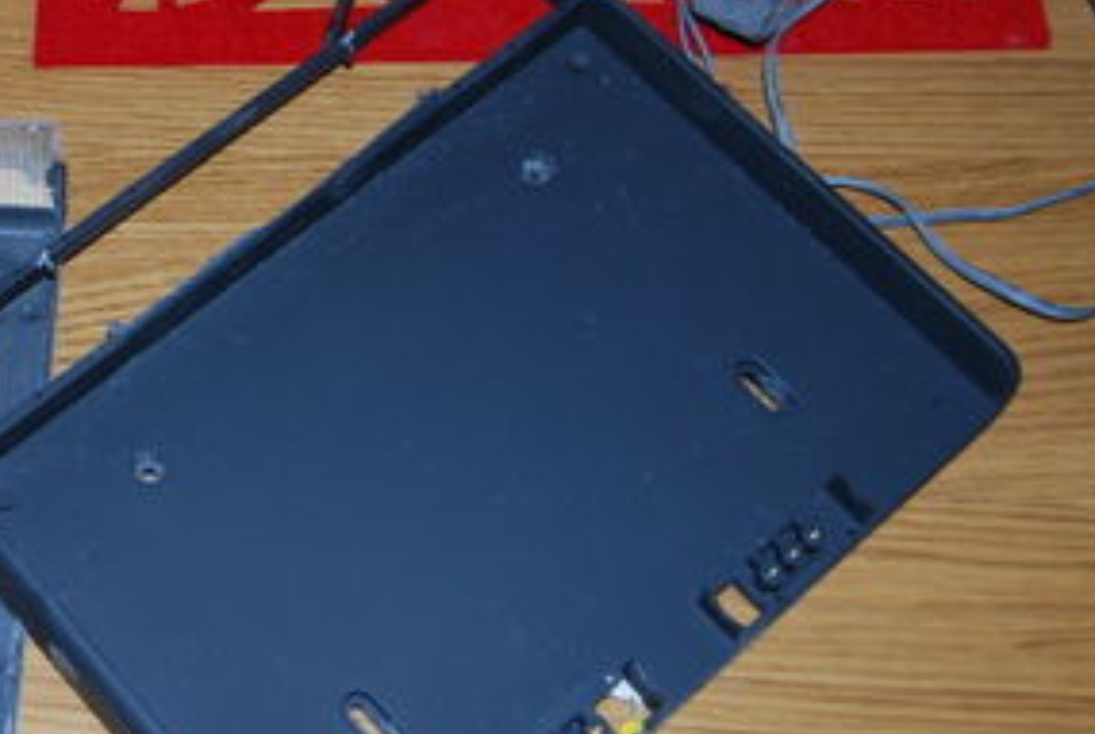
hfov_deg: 26.2
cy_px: 127
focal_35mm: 74
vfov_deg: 18.3
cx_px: 73
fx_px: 2254
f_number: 3.8
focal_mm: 22
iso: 200
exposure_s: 1/60
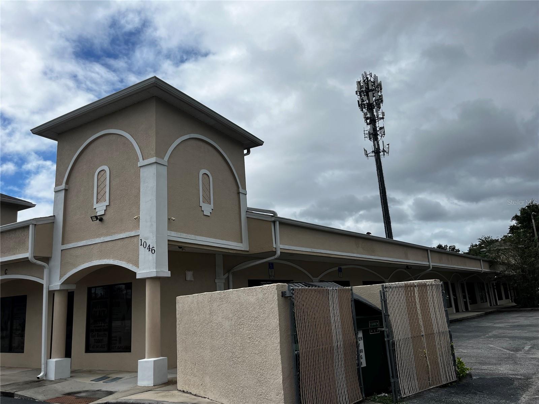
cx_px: 270
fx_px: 405
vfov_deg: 53.1
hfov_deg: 67.3
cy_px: 202
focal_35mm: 26
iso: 50
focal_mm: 5.1
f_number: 1.6
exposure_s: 1/7353
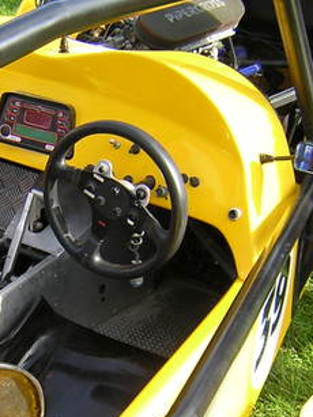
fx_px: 905
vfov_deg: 25.9
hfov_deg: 19.3
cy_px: 272
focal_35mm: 75
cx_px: 33
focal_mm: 4.7
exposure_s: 1/249
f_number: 2.6
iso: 100
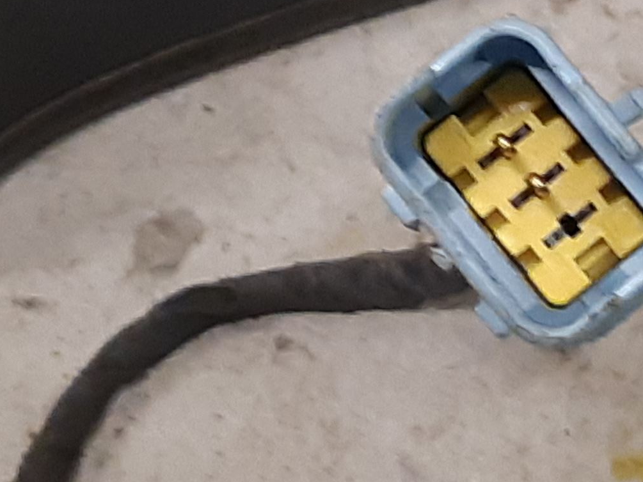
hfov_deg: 36.2
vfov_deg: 27.5
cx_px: 305
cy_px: 186
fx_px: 985
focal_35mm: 53
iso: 200
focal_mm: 3.93
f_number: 1.7
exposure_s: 1/50
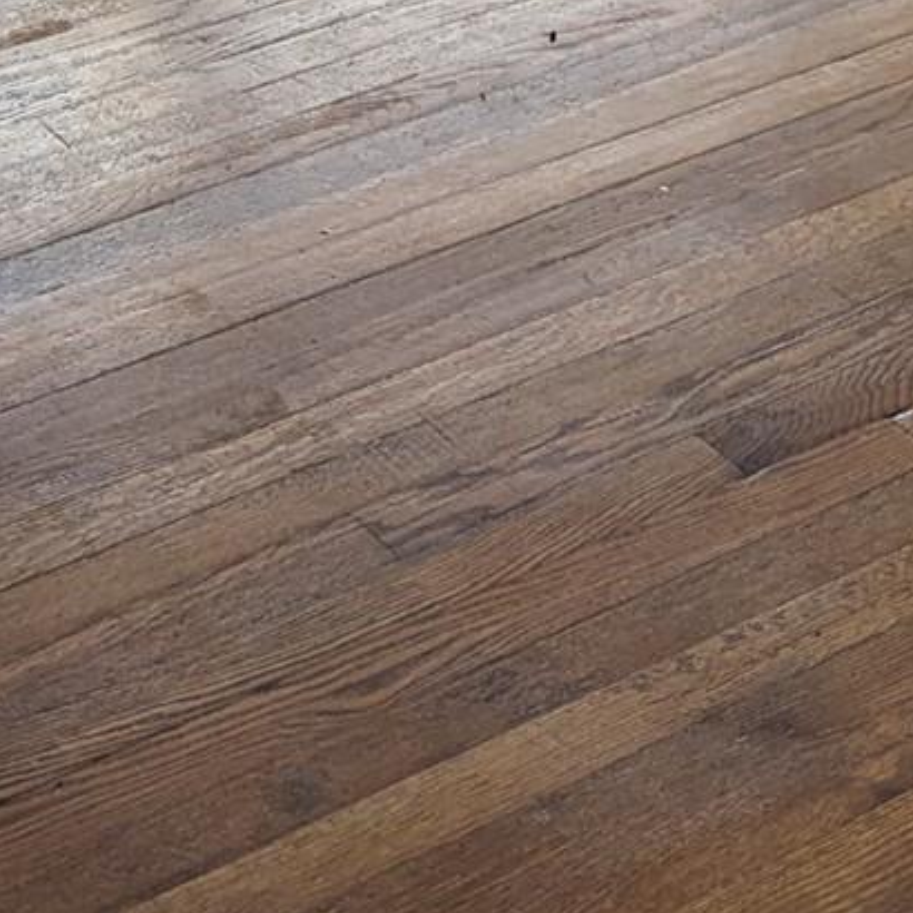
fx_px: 3163
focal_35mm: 106
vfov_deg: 15.2
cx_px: 278
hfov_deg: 16.4
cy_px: -470
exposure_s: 1/99.8
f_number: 1.85
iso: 35
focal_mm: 6.81
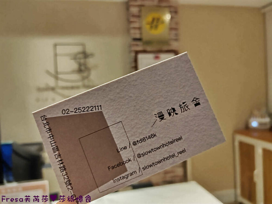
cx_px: 136
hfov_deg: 73.9
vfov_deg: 58.9
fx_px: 181
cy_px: 102
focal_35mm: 23
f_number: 1.7
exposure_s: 1
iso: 1150
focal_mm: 3.97
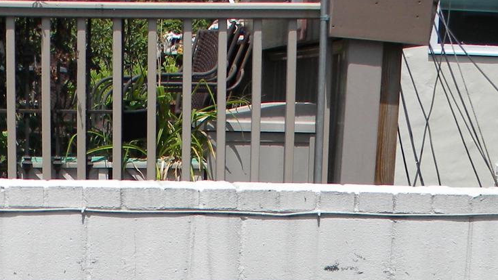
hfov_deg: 24.5
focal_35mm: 85
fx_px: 1122
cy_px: 376
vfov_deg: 13.6
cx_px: 77
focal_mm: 5
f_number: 7
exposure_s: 1/314
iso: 80
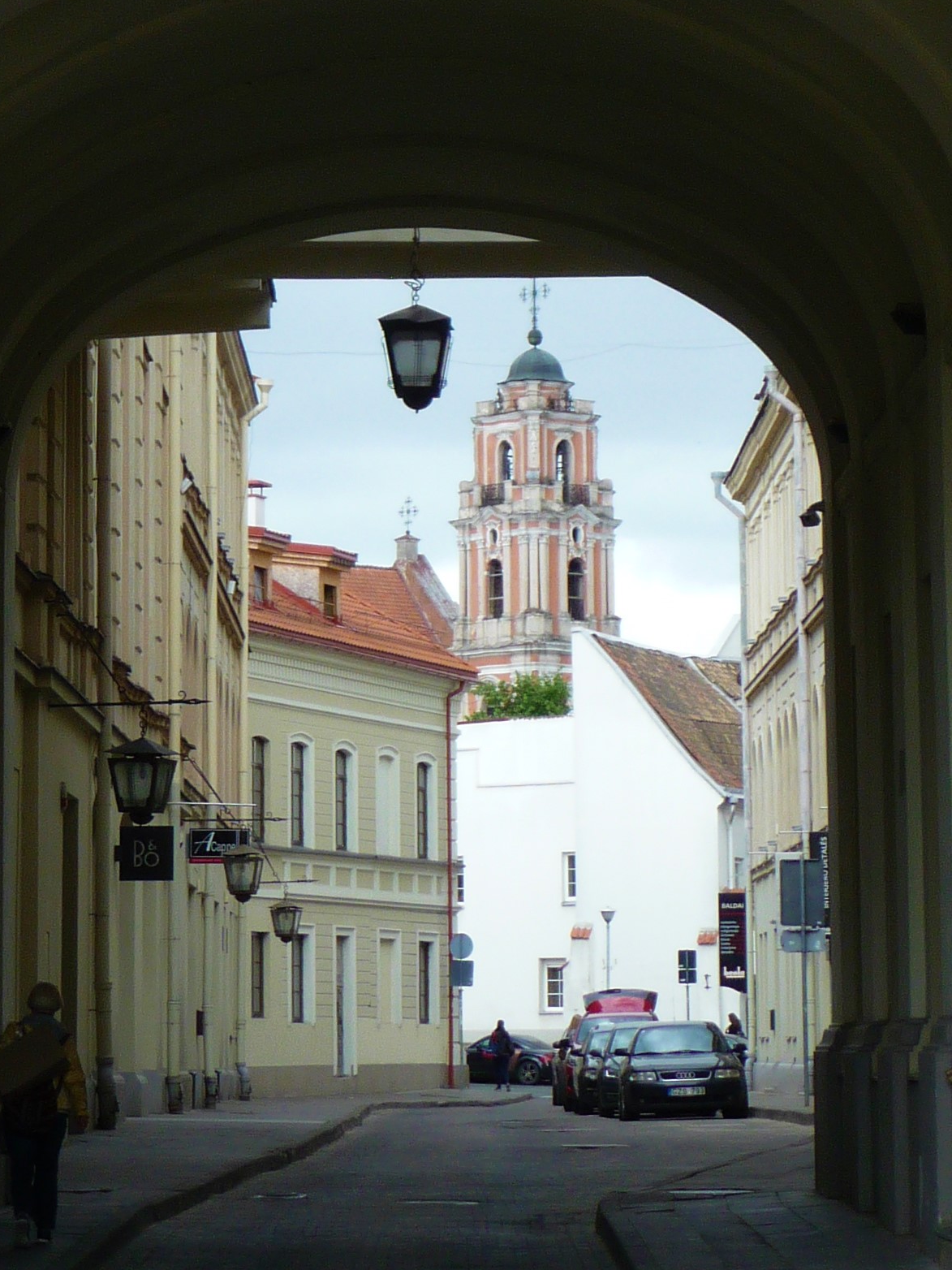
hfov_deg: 10.8
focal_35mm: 137
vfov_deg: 14.3
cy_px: 218
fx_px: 5024
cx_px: 420
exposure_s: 1/160
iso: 100
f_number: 4.5
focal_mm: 10.5
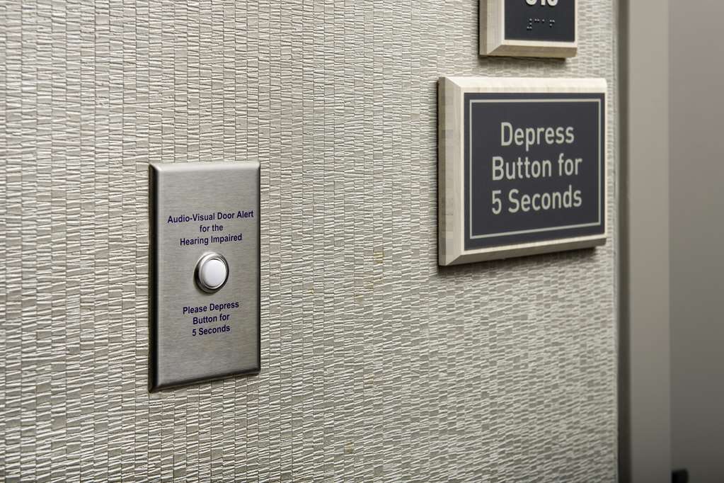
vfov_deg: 19.5
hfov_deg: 28.8
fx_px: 1408
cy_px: 242
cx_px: 362
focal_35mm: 70
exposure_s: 1/250
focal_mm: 70
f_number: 11
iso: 400
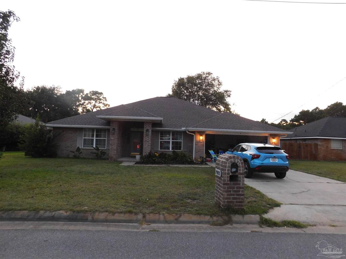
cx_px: 173
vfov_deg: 58.9
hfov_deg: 73.9
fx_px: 230
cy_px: 130
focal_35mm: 23
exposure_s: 1/25
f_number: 3
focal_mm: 4
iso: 400
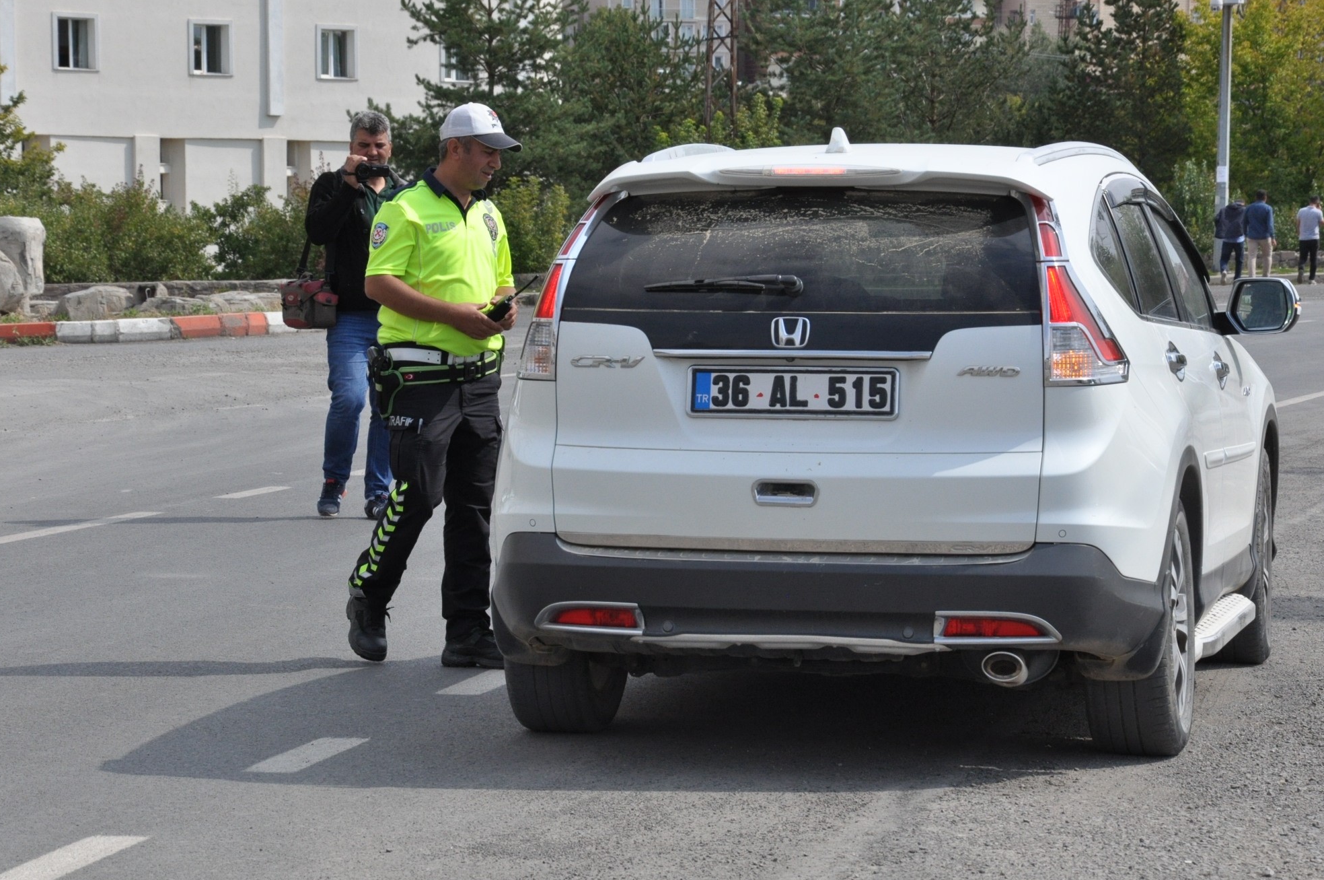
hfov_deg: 16.7
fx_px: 4501
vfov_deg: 11.2
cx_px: 652
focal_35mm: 123
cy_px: 424
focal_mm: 75
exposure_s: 1/1600
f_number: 10
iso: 800
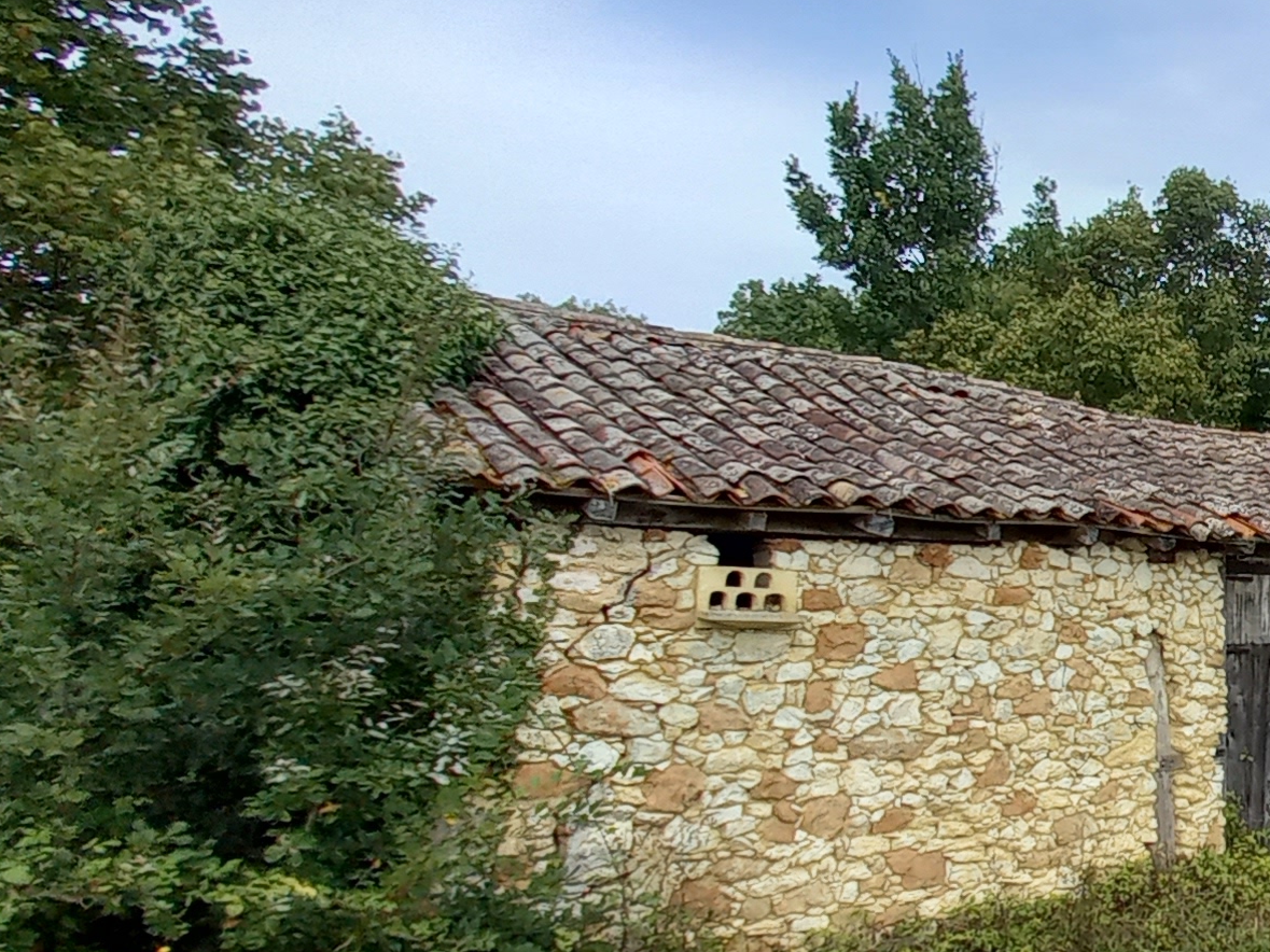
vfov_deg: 39.3
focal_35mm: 36
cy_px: 608
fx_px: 1321
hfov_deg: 37.1
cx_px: 1571
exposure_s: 1/1014
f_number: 2.2
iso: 40
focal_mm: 1.42
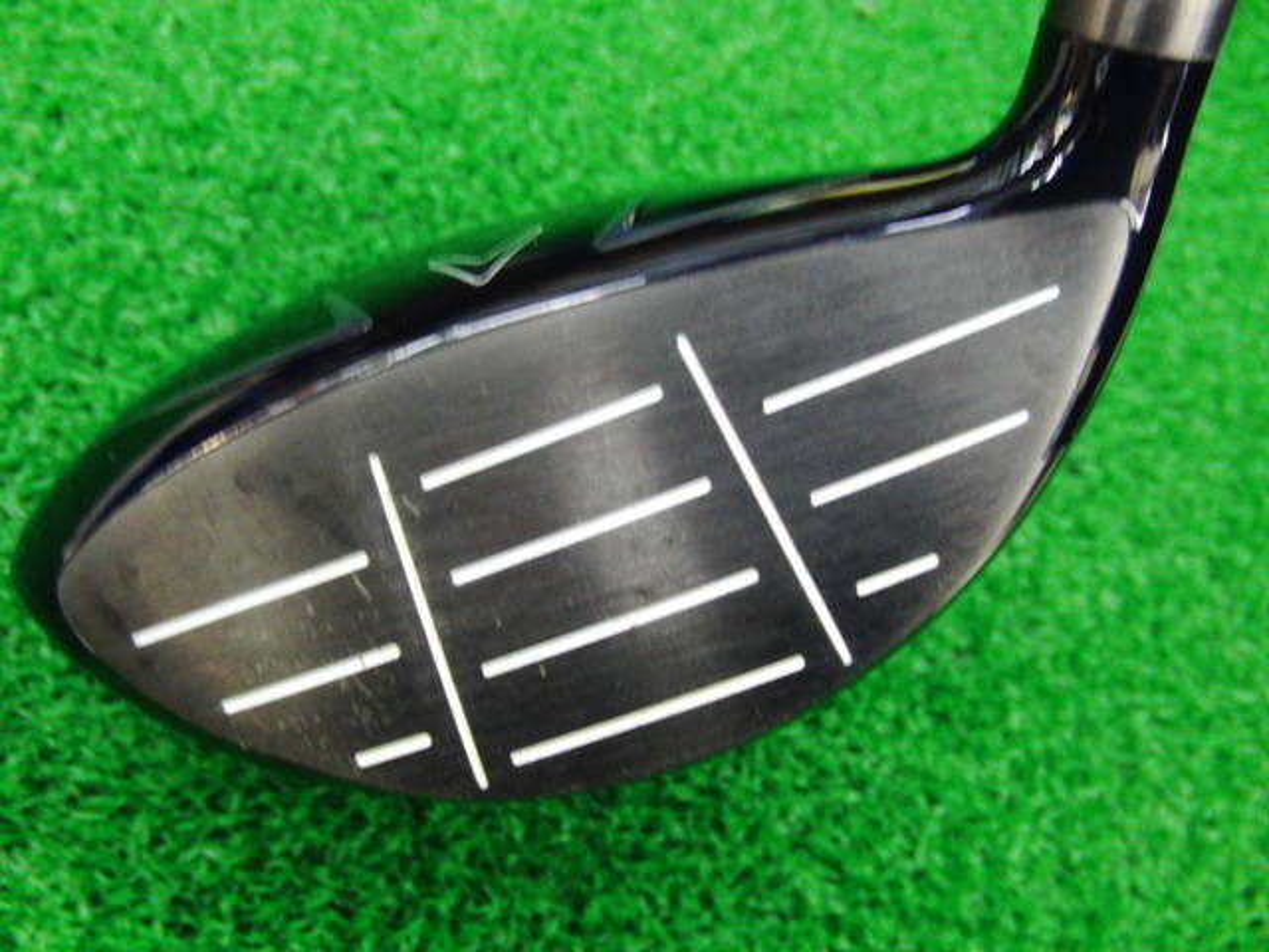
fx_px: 1356
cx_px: 634
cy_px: 476
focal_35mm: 37
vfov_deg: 38.7
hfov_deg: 50.1
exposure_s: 1/20
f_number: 3.6
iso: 400
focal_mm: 6.42
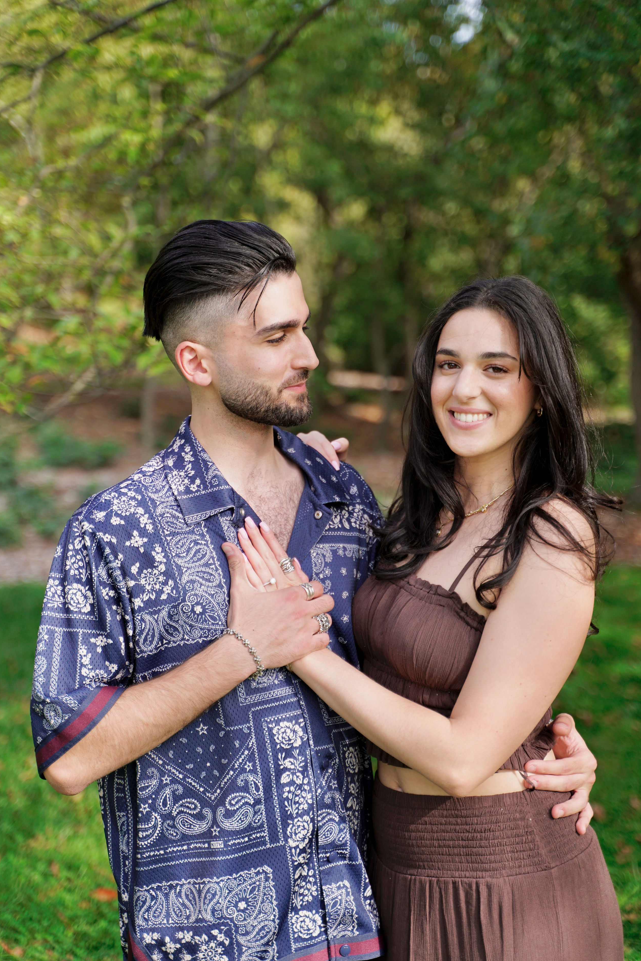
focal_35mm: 62
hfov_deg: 21.9
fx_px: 1656
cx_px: 324
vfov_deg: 32.4
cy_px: 480
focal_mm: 61
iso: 200
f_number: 2.8
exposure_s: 1/640
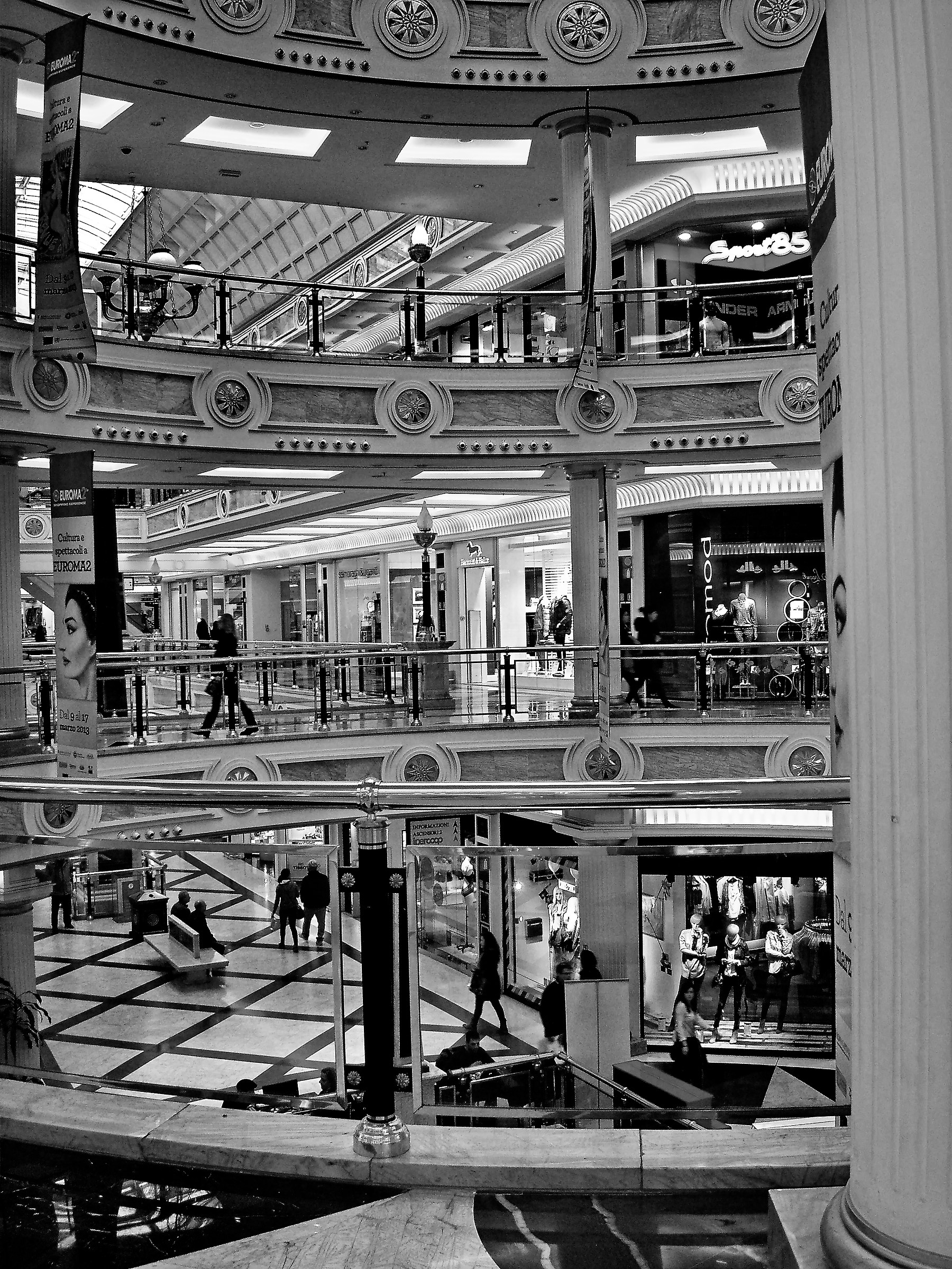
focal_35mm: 37
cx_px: 476
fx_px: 1357
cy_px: 634
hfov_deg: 38.7
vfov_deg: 50.1
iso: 50
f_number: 3.5
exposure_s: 1/25
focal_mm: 7.7
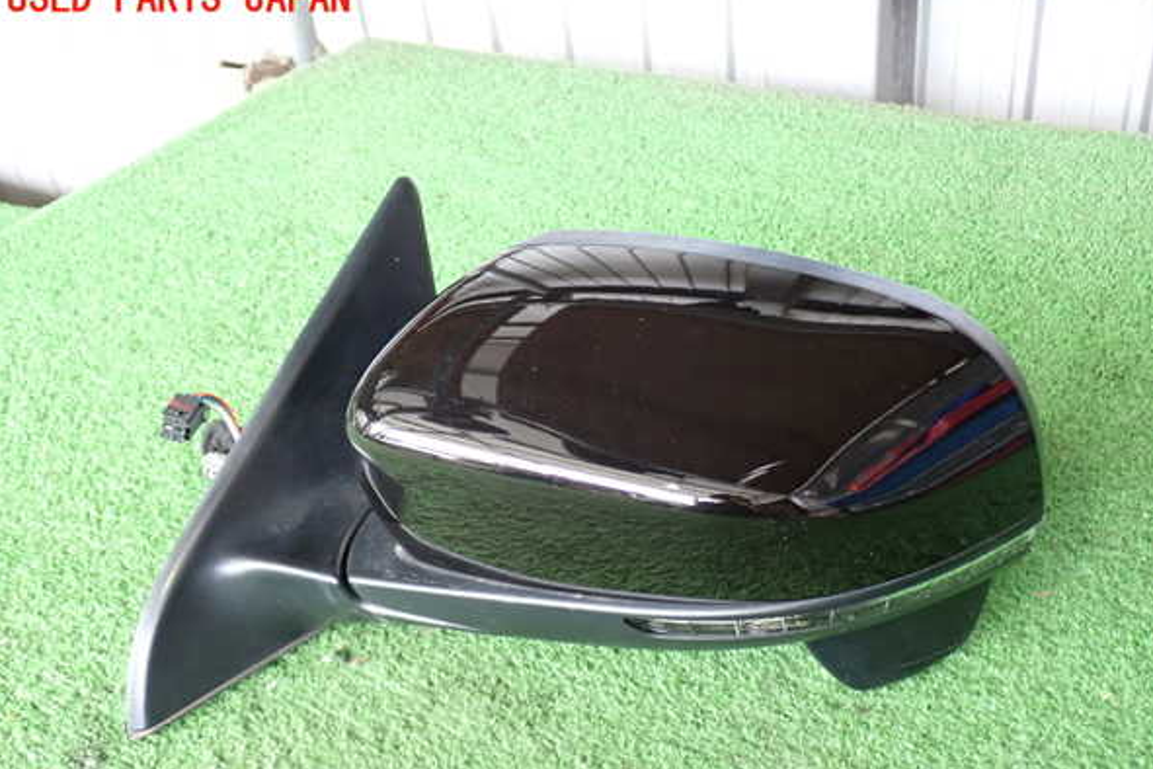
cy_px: 414
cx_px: 581
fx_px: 1217
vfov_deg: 35.0
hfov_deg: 50.7
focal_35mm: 38
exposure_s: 1/40
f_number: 2.5
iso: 320
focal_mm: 6.37
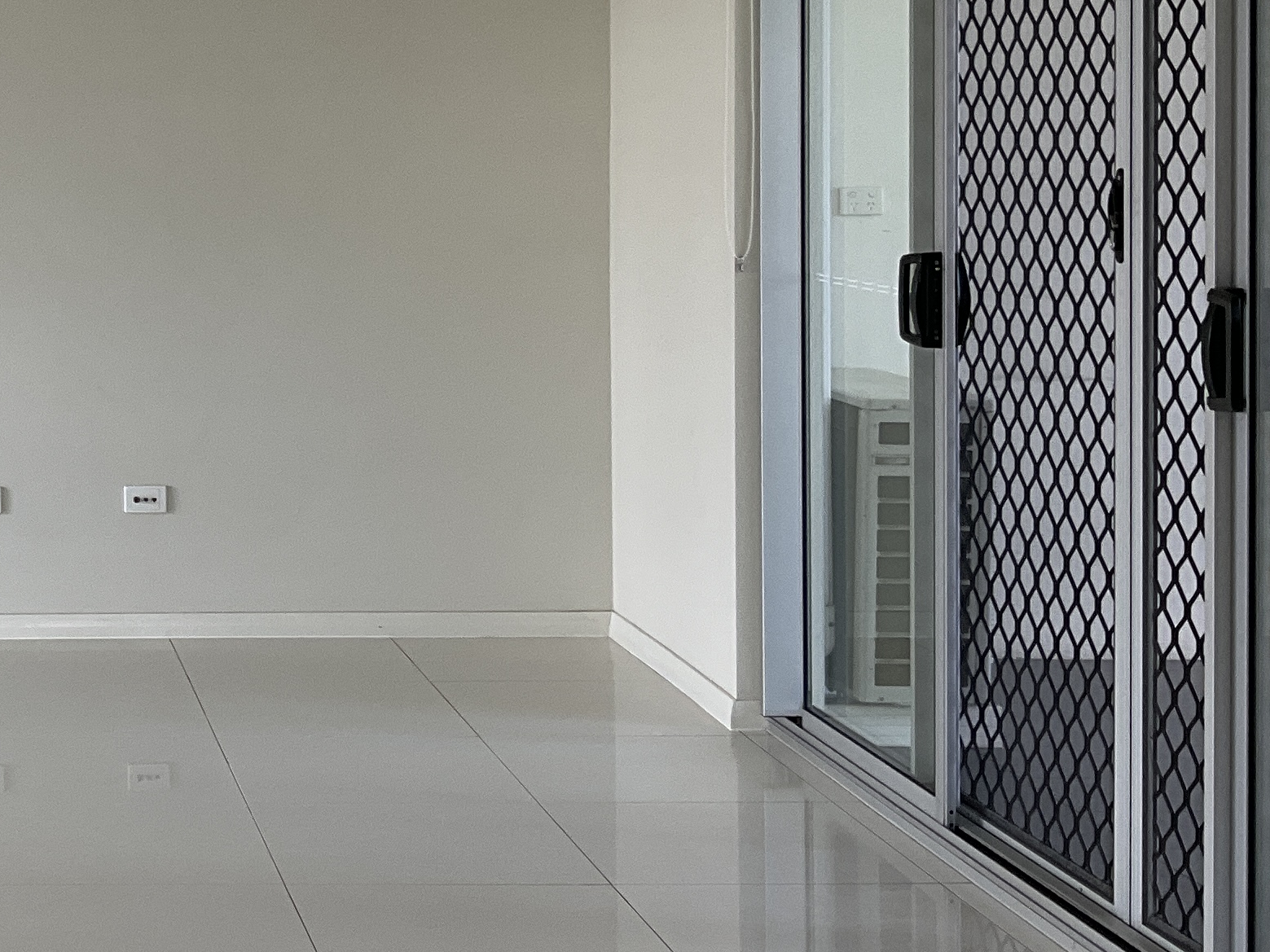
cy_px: 208
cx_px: -103
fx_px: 2751
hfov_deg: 24.4
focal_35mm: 75
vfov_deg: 19.5
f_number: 1.8
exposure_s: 1/100
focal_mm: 3
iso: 25
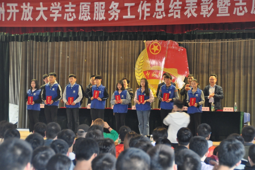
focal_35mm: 112
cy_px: 85
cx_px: 128
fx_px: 796
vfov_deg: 12.1
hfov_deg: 18.2
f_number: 5.6
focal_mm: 75
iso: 1600
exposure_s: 1/30
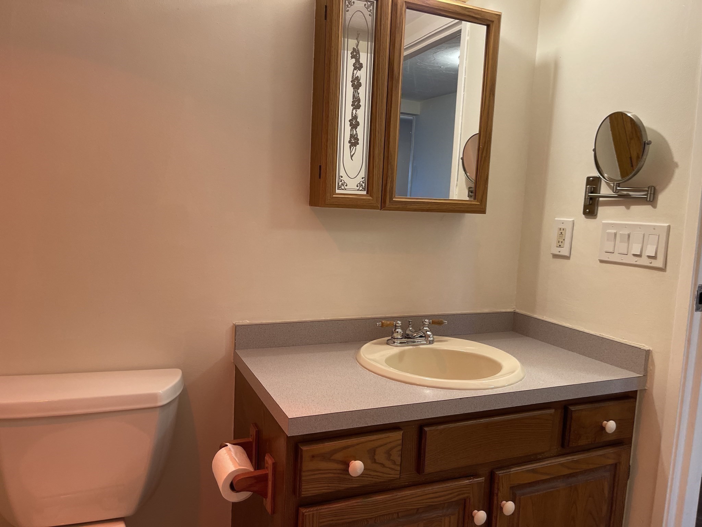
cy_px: 264
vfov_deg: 54.9
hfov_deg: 69.4
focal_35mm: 25
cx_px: 351
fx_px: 507
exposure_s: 1/120
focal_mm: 5.1
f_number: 1.6
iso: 125
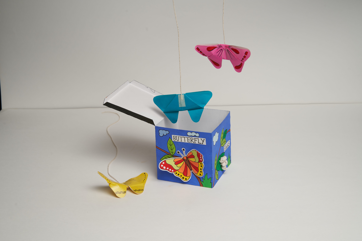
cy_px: 120
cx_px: 181
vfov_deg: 23.8
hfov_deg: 35.1
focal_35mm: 57
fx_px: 573
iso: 160
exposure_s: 1/125
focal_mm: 57
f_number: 13
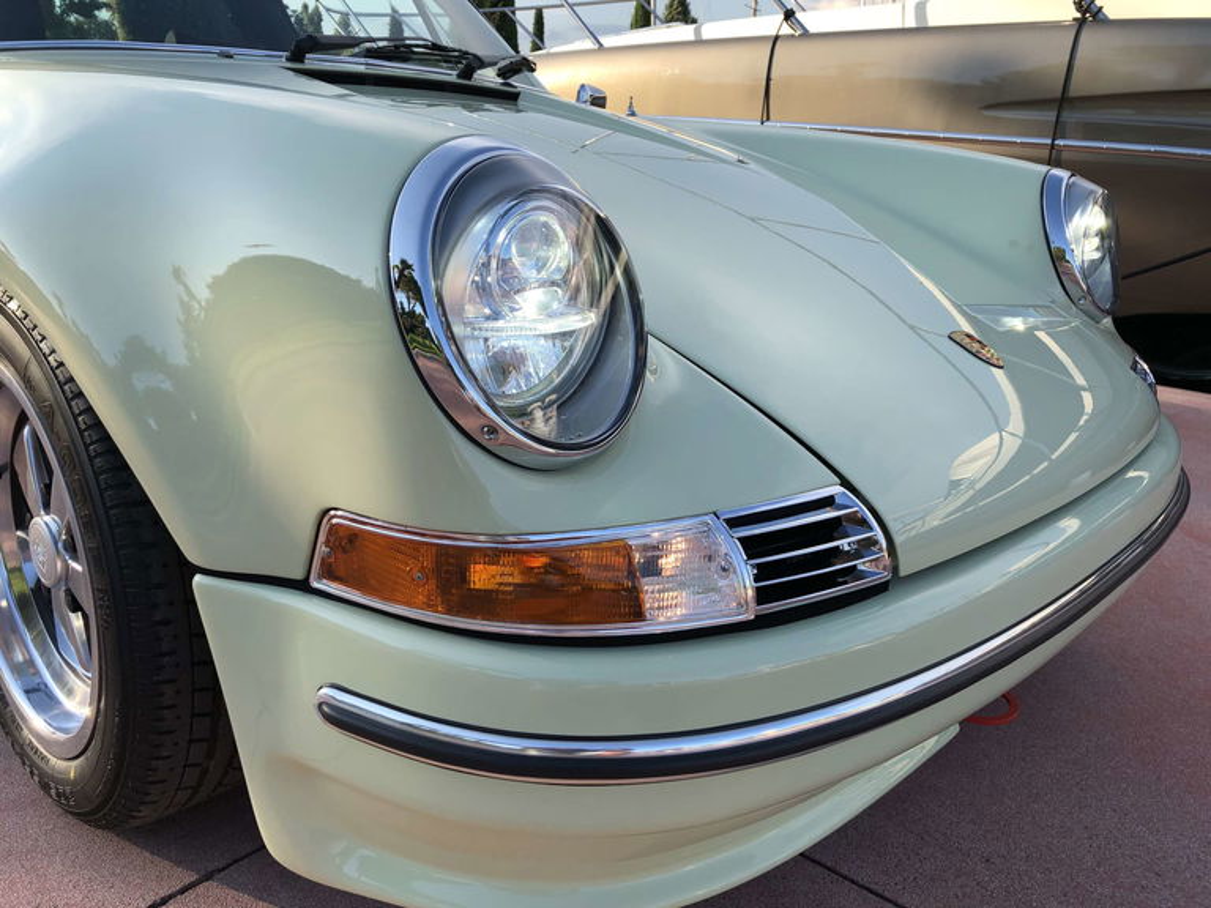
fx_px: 980
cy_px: 454
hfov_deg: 63.4
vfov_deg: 49.7
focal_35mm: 28
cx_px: 606
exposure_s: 1/762
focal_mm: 3.99
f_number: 1.8
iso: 20
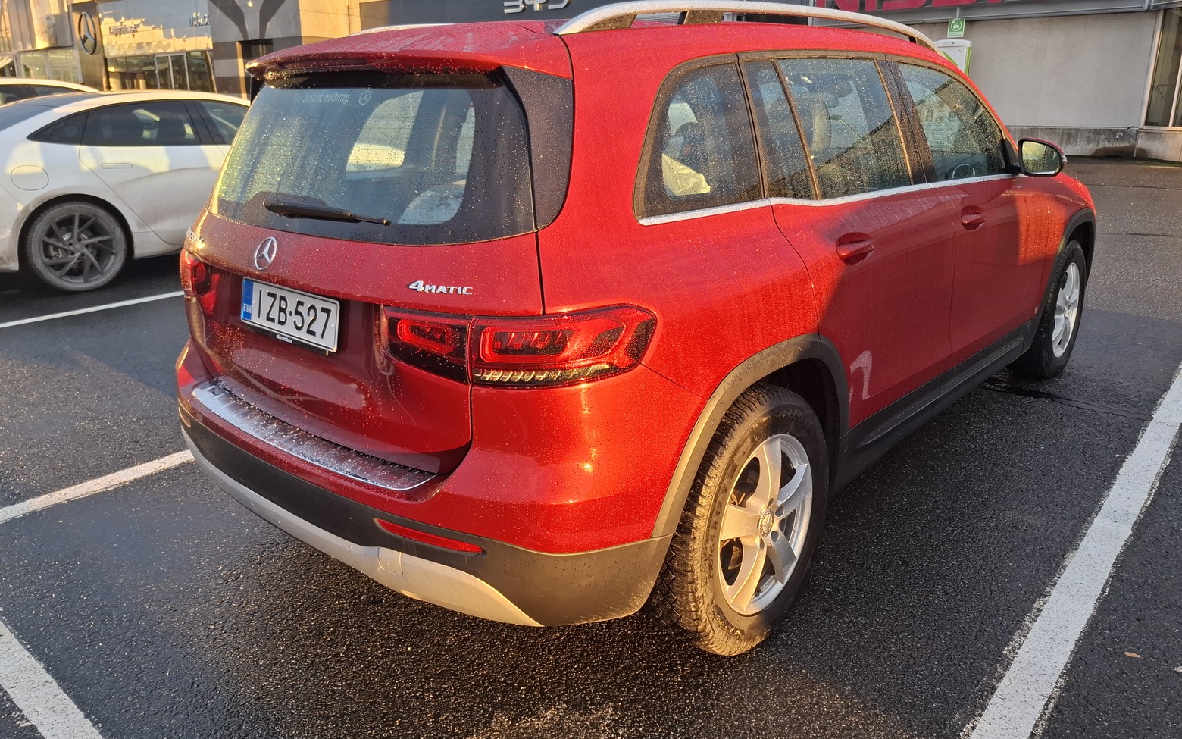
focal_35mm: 25
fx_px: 805
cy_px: 327
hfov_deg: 72.5
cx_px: 602
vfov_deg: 49.2
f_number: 1.8
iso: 50
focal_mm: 5.54
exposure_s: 1/193
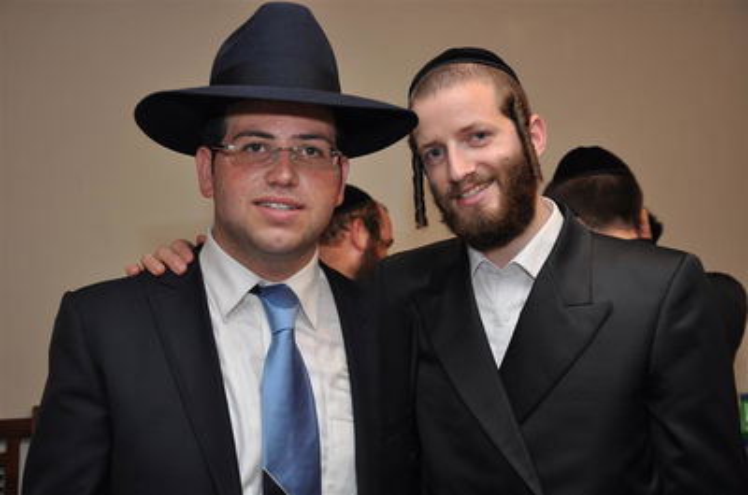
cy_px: 248
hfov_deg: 37.9
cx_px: 374
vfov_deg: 25.6
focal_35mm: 52
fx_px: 1089
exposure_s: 1/100
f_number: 4.5
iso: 400
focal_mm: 35
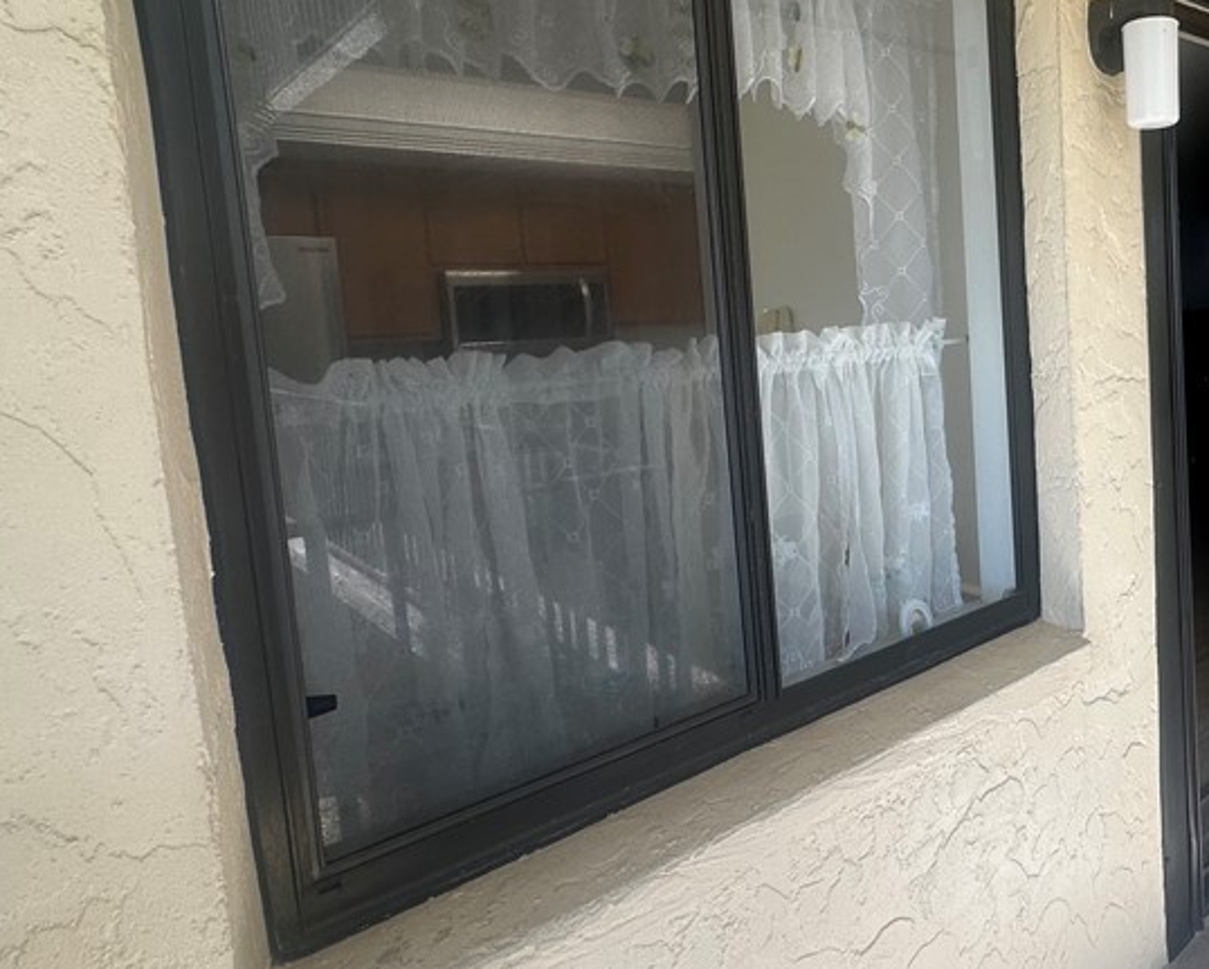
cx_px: 962
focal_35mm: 26
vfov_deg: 54.6
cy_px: 391
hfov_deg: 60.8
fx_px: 931
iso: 40
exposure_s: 1/132
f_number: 2.2
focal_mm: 2.22
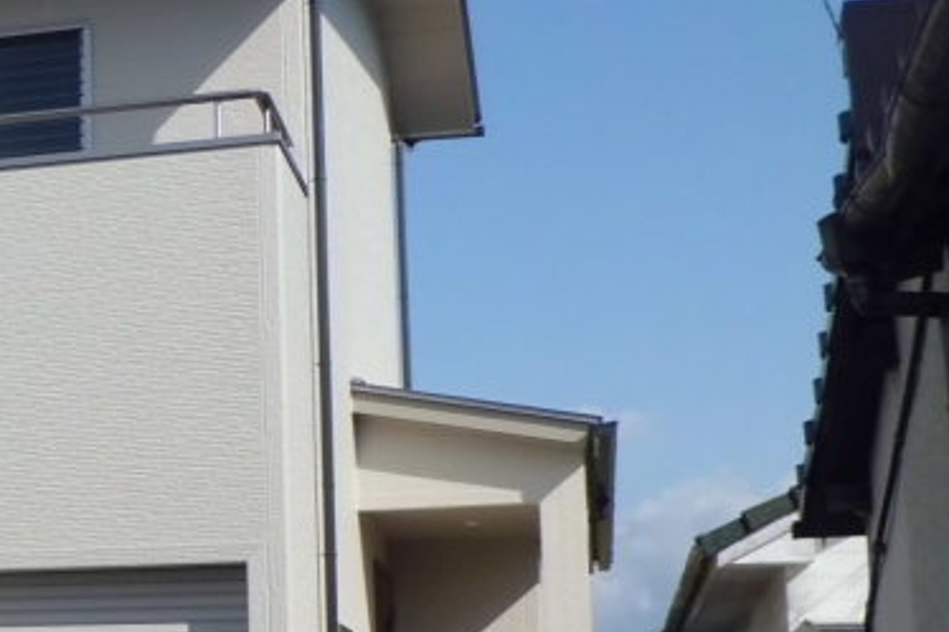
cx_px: -127
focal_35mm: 74
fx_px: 1950
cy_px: 482
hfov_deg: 25.2
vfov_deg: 18.3
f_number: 7.9
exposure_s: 1/200
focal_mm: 4.7
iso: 64
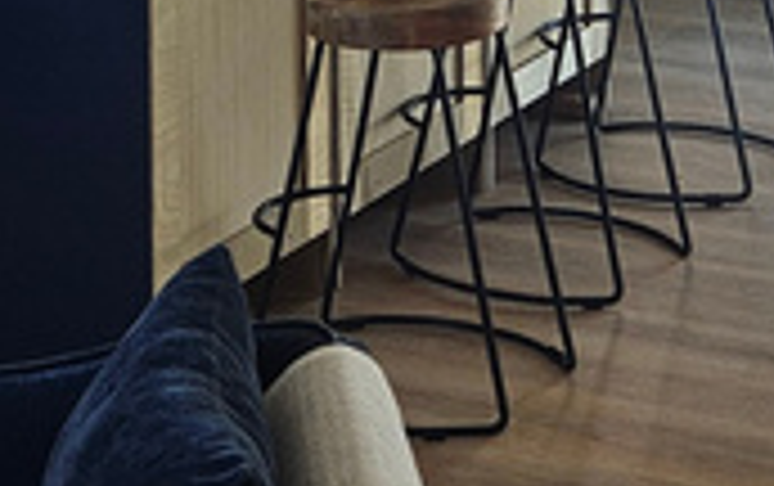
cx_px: 234
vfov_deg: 8.3
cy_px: -684
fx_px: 3063
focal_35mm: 145
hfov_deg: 14.4
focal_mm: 5.4
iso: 32
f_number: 1.8
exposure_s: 1/120
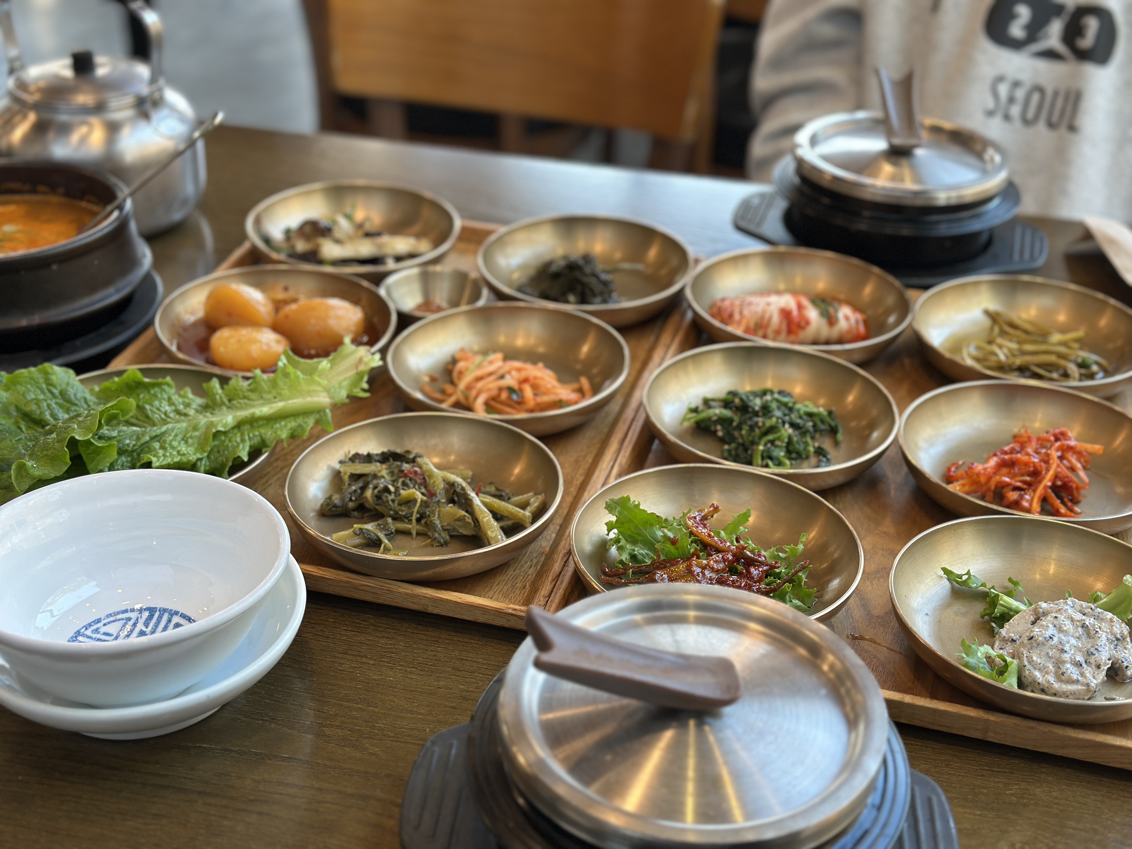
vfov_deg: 30.3
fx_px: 1570
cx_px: 566
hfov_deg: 39.7
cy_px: 424
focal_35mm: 48
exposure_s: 1/60
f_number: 1.78
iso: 80
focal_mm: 6.86
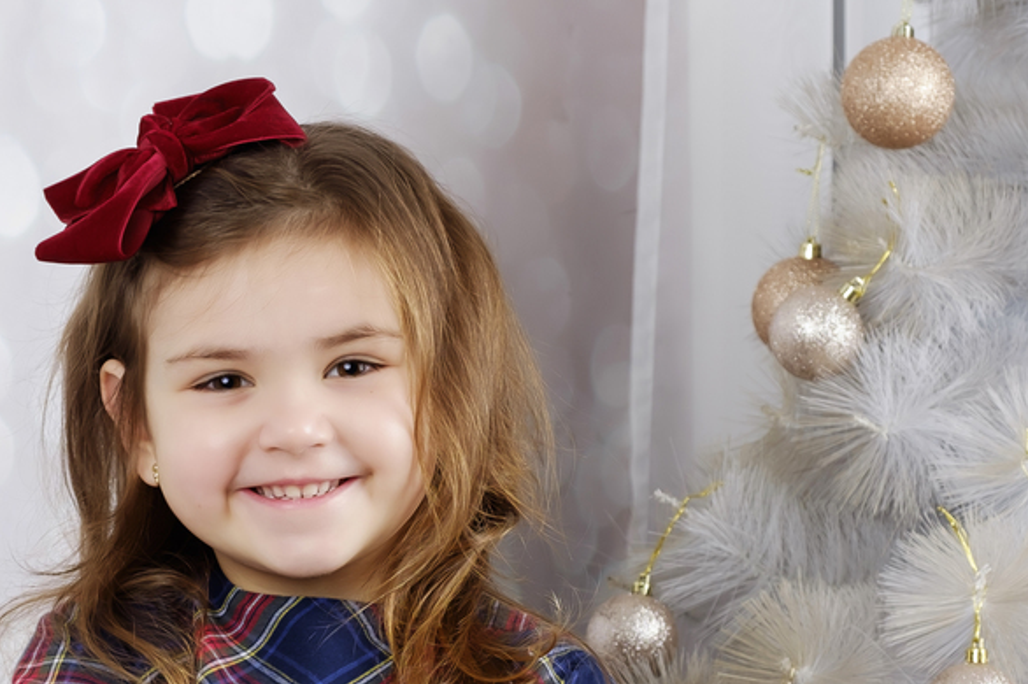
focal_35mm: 125
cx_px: 367
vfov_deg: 10.9
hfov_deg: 16.4
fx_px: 3567
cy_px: 605
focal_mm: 40.7
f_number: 5.6
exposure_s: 1/125
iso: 200
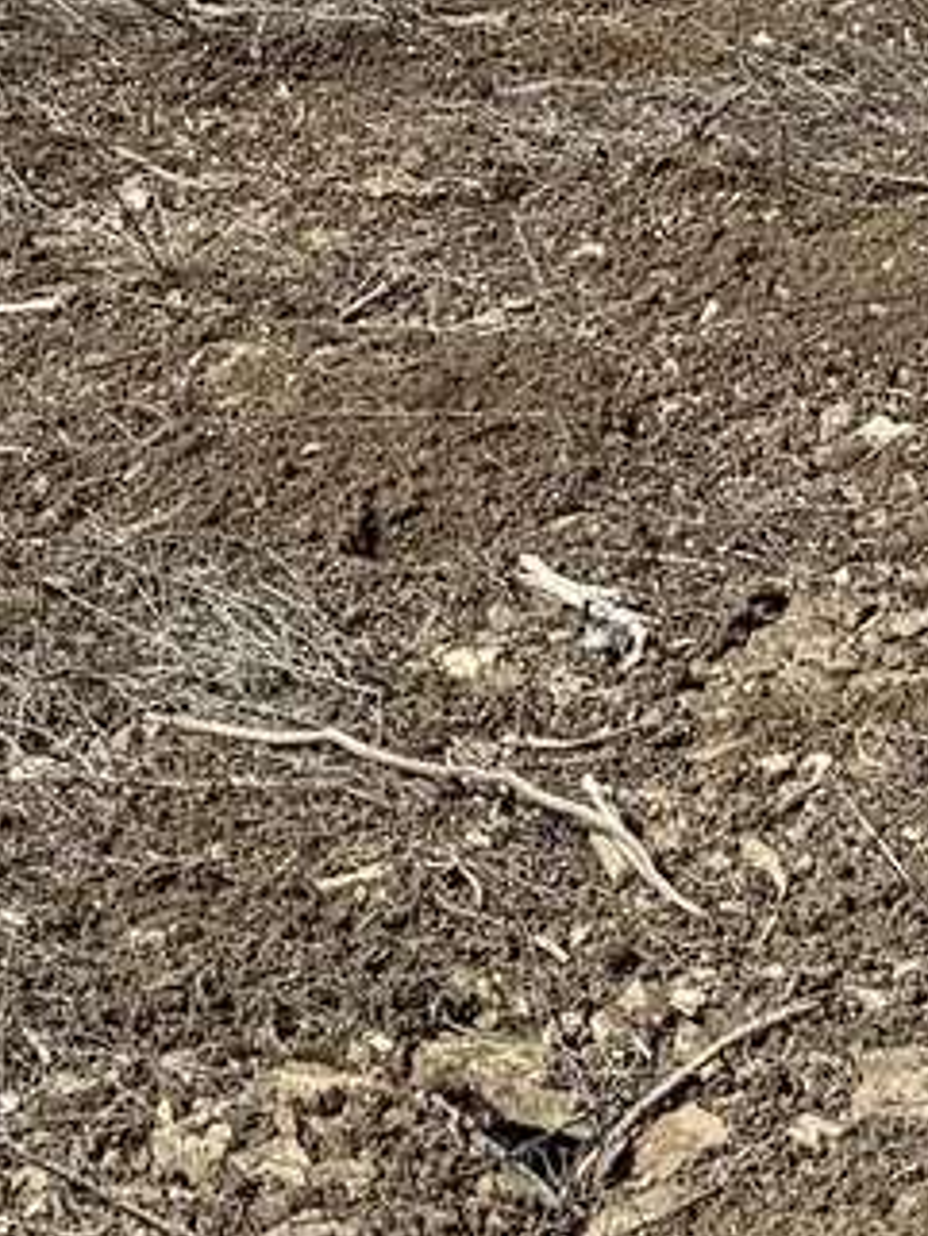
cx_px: 1159
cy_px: -2114
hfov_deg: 8.5
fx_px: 6144
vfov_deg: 9.6
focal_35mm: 172
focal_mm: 6.76
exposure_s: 1/4975
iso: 80
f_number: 1.78
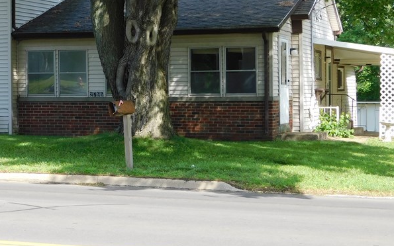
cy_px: 62
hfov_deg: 22.1
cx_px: 103
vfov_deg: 14.0
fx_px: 999
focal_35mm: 93
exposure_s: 1/200
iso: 125
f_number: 3.8
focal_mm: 9
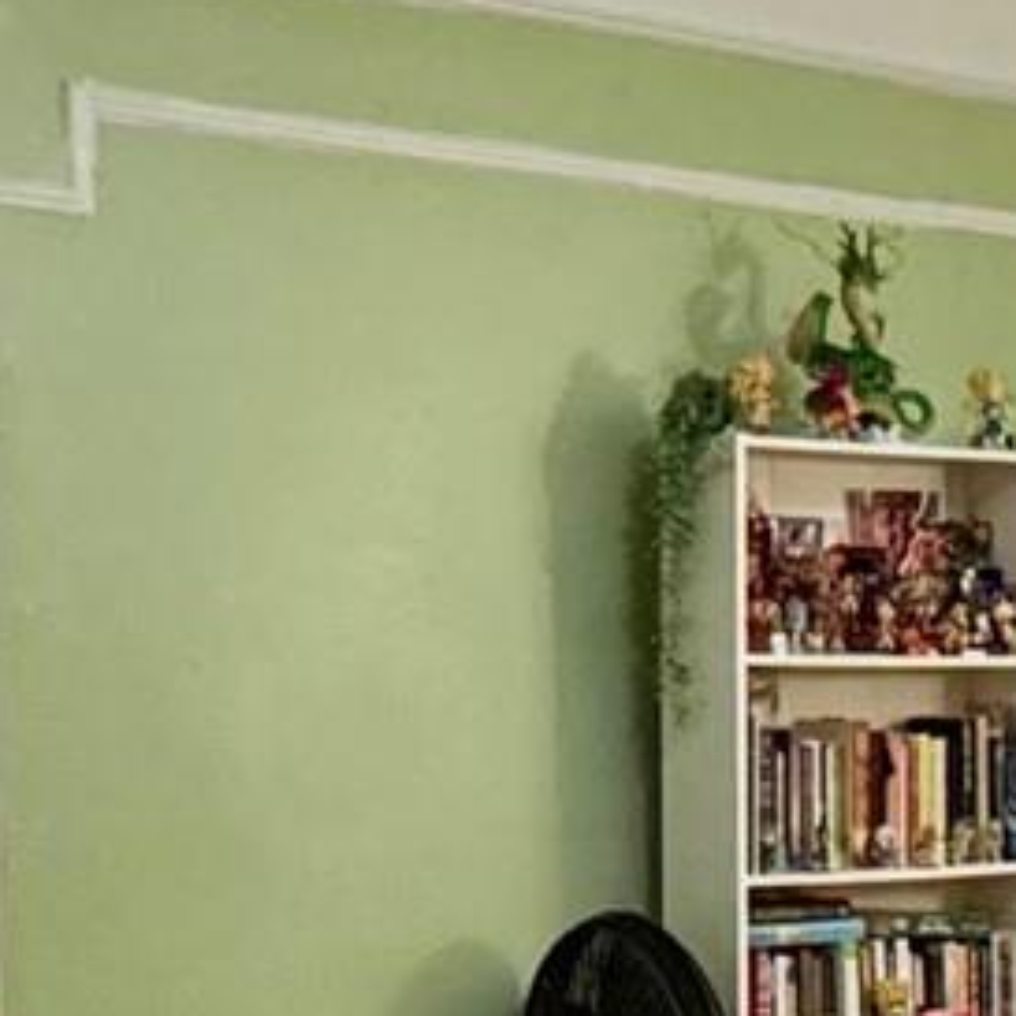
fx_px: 3088
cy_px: 811
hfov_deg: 17.0
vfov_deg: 18.5
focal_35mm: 93
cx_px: 1485
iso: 400
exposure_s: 1/60
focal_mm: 2.22
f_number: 2.2
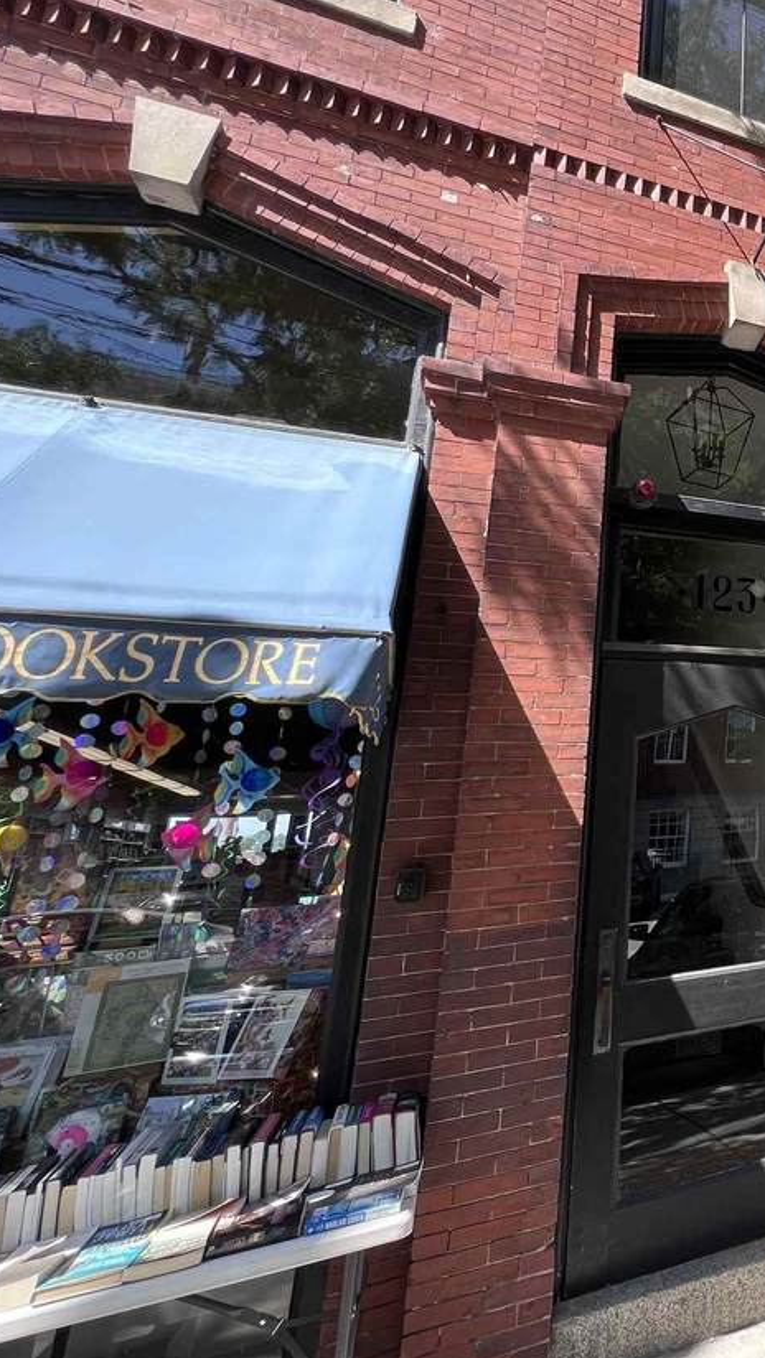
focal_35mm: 22
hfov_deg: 35.4
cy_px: 578
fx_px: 793
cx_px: 993
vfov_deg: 80.7
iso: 32
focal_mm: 1.57
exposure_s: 1/188
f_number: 1.8
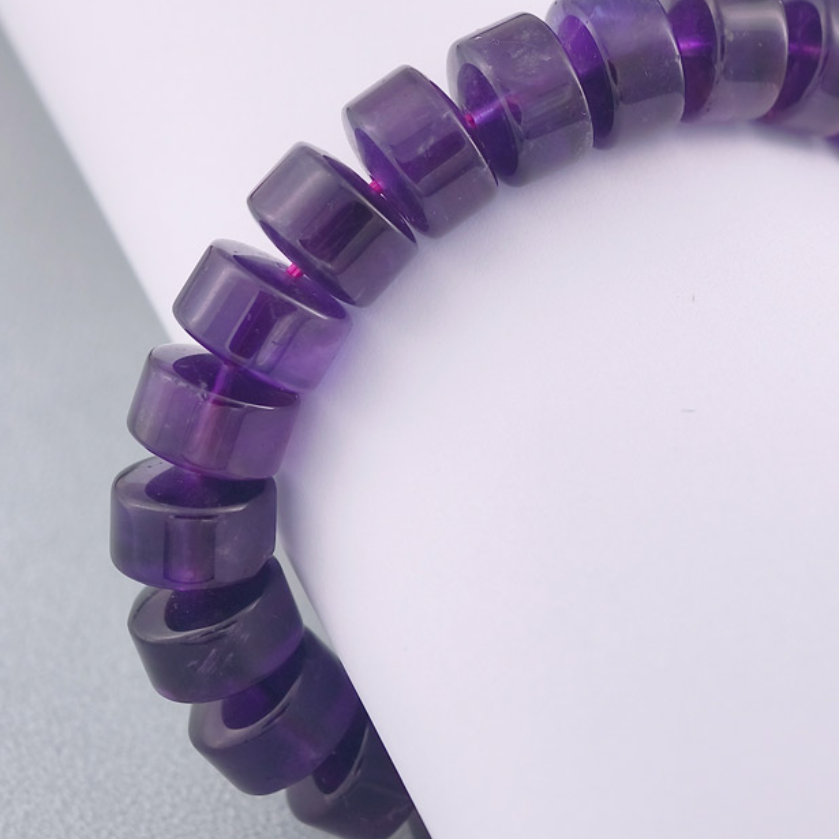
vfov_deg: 12.3
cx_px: 482
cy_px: 189
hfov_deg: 12.4
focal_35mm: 141
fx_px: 3866
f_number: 2.67
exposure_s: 1/160
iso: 125
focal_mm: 22.48
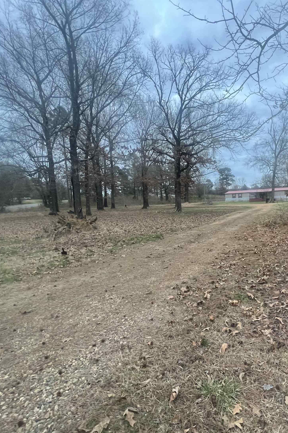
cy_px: 228
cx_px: 216
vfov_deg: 86.8
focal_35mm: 19
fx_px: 228
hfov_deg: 61.0
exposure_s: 1/99
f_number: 1.8
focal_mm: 1.57
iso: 250
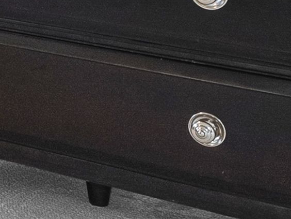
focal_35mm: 145
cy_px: -266
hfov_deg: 10.5
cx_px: -529
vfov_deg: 9.4
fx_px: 1219
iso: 640
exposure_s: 1/3
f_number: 9
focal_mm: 20
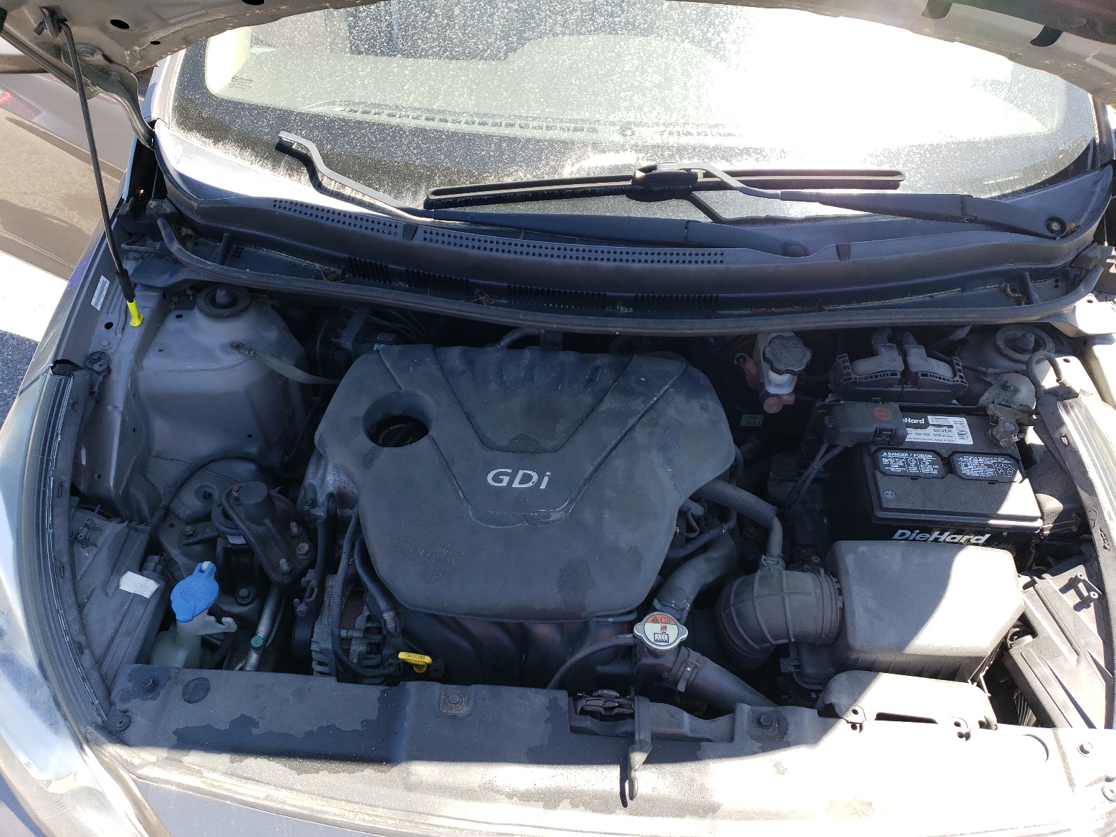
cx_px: 558
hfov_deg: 67.3
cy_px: 418
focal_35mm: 26
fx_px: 838
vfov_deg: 53.1
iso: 50
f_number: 1.5
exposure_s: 1/500
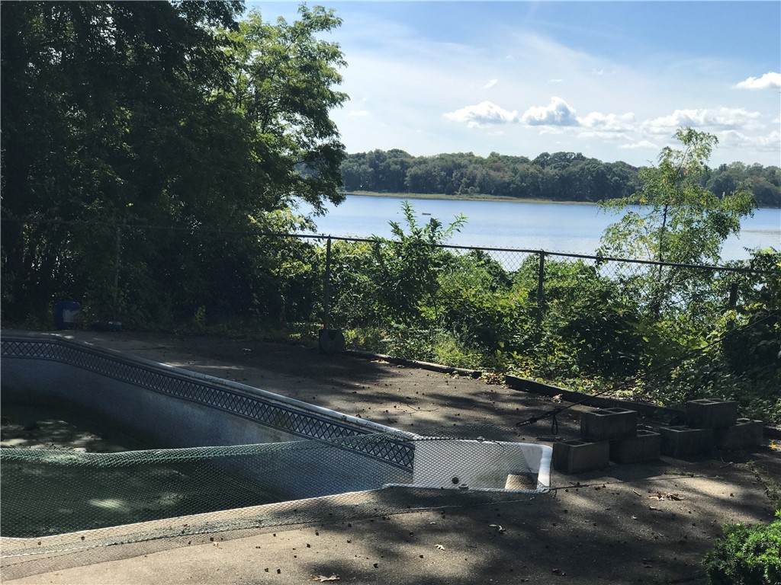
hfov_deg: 33.8
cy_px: 292
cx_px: 390
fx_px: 1286
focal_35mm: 57
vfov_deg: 25.7
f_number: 2.8
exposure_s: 1/977
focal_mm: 6.6
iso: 20
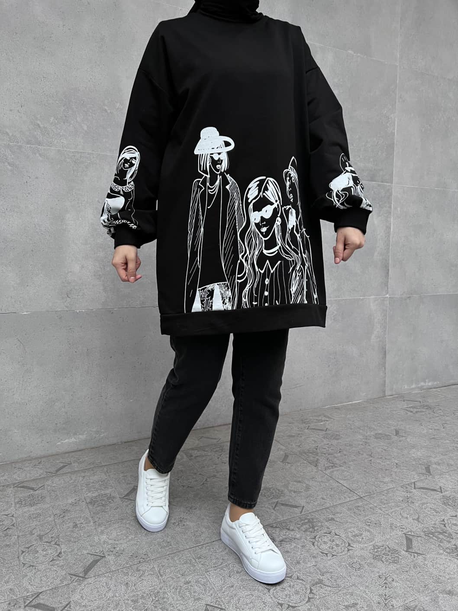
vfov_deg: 67.3
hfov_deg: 53.1
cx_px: 229
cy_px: 306
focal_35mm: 26
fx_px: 459
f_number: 1.5
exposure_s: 1/85
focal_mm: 5.7
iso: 125
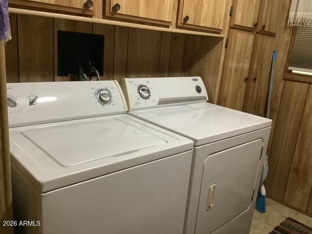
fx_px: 279
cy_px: 117
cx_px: 156
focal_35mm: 31
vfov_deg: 45.4
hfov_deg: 58.4
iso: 500
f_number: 2.4
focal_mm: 3.3
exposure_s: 1/30
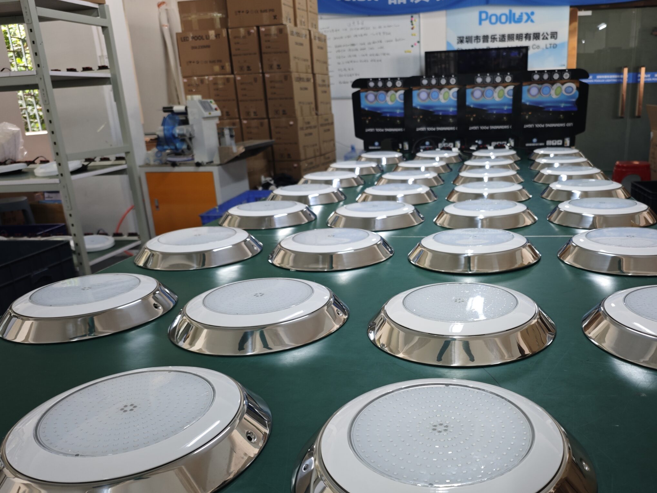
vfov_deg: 48.0
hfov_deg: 61.0
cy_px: 292
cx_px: 403
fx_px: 550
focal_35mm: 29
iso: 400
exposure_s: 1/100
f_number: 1.6
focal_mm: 6.55
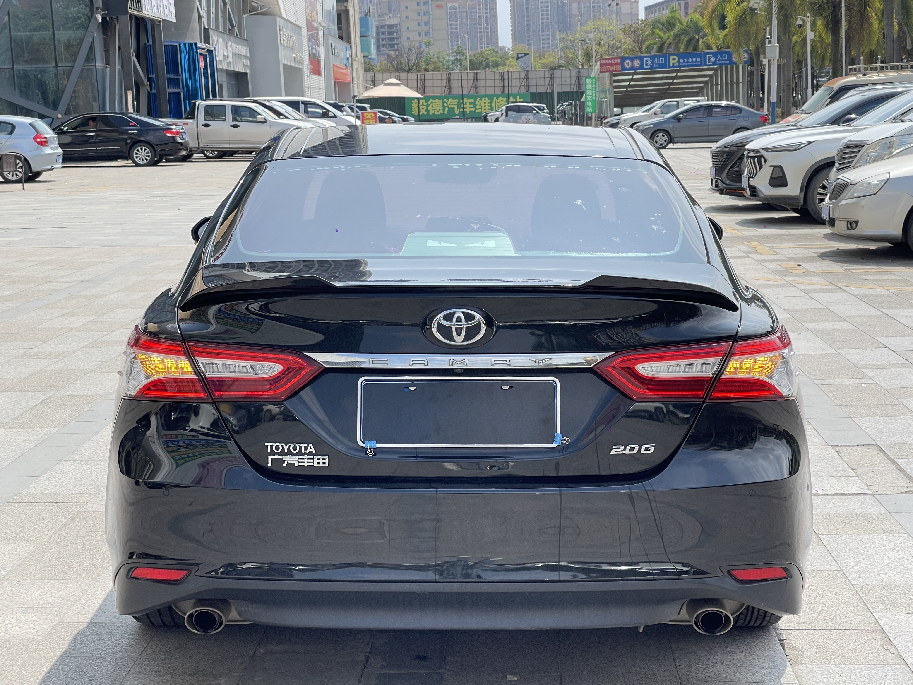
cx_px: 456
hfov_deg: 30.3
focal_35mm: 64
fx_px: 1688
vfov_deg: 22.9
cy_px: 342
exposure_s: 1/747
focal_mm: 7.5
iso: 20
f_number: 2.2
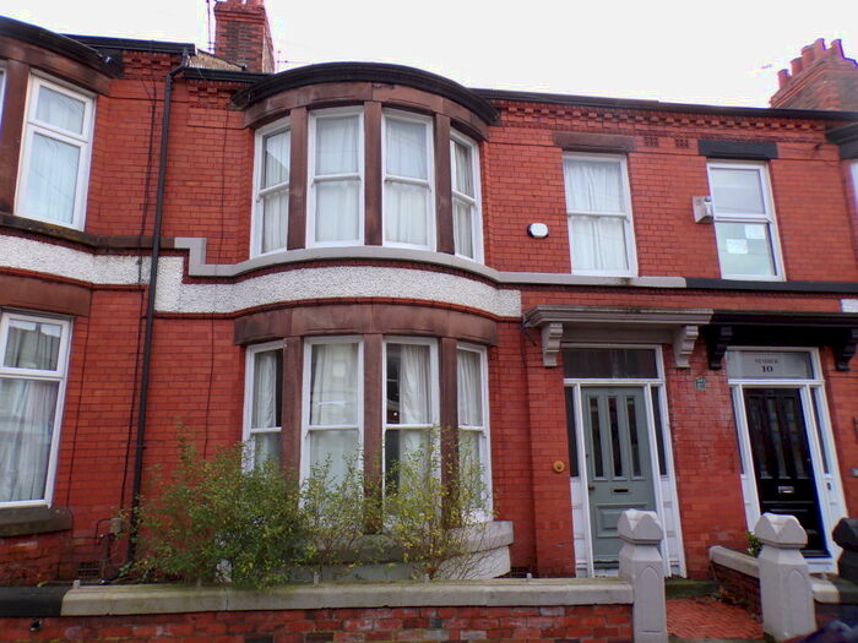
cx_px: 429
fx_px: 595
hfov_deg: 71.6
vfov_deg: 56.8
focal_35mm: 24
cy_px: 322
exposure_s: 1/105
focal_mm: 4.3
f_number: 4.3
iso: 80
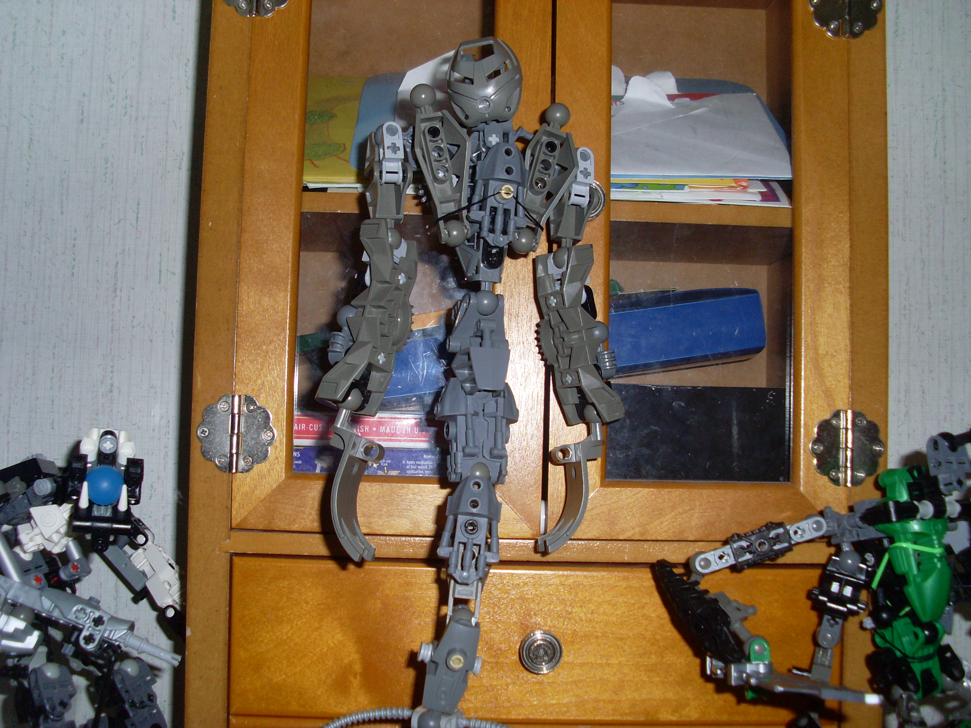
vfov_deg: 37.7
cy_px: 364
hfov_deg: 49.0
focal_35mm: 38
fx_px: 1066
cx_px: 486
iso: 100
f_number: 7.7
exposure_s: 1/45
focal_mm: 6.3
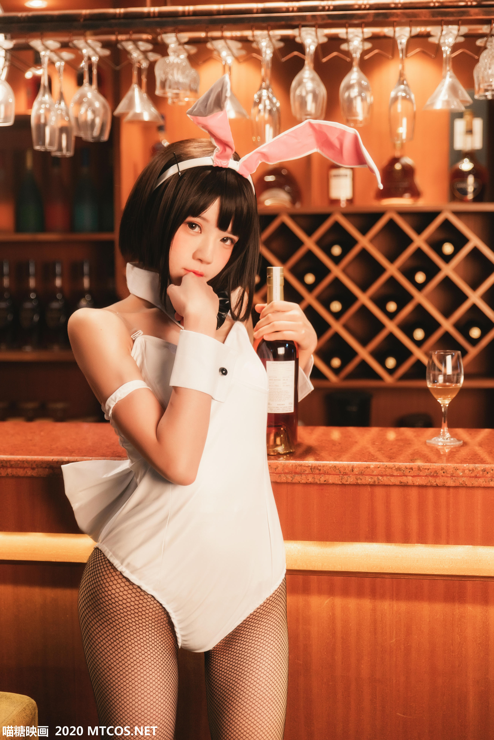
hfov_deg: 26.5
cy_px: 370
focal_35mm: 51
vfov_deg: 38.9
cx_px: 247
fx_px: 1049
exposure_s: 1/125
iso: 1600
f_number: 2.8
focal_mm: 51
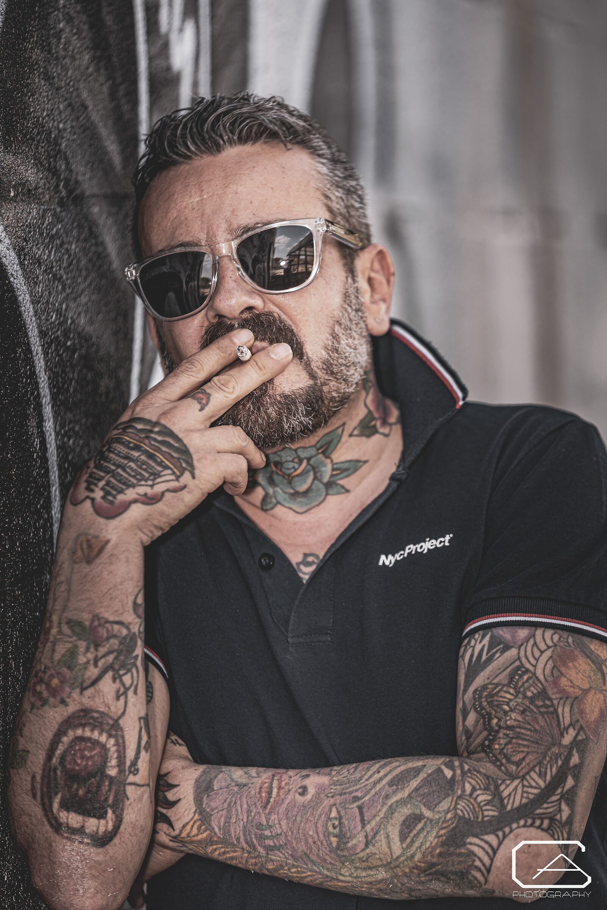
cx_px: 304
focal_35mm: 190
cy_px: 455
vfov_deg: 10.8
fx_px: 4801
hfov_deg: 7.2
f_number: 2.8
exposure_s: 1/160
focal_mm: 190
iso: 100
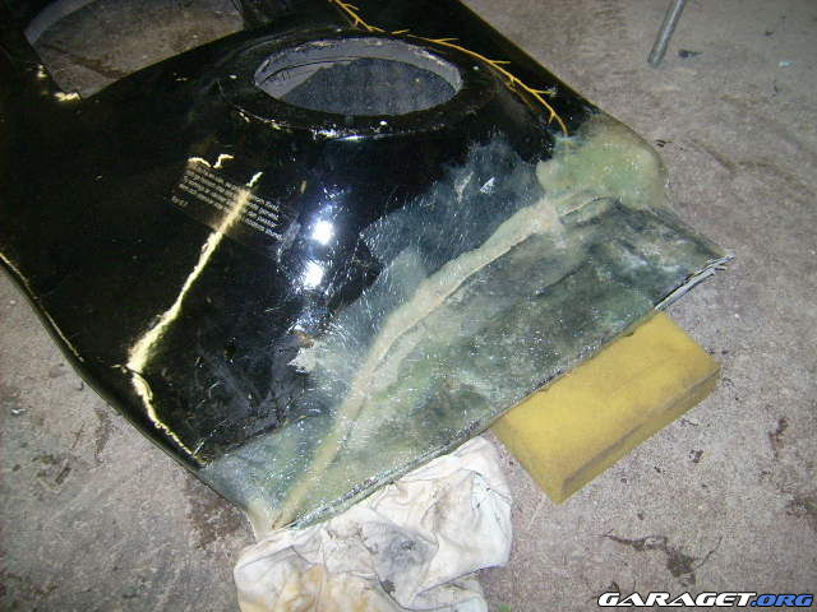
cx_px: 408
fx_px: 826
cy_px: 306
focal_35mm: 35
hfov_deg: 52.6
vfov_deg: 40.7
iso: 100
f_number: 2.8
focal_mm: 5.95
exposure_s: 1/60
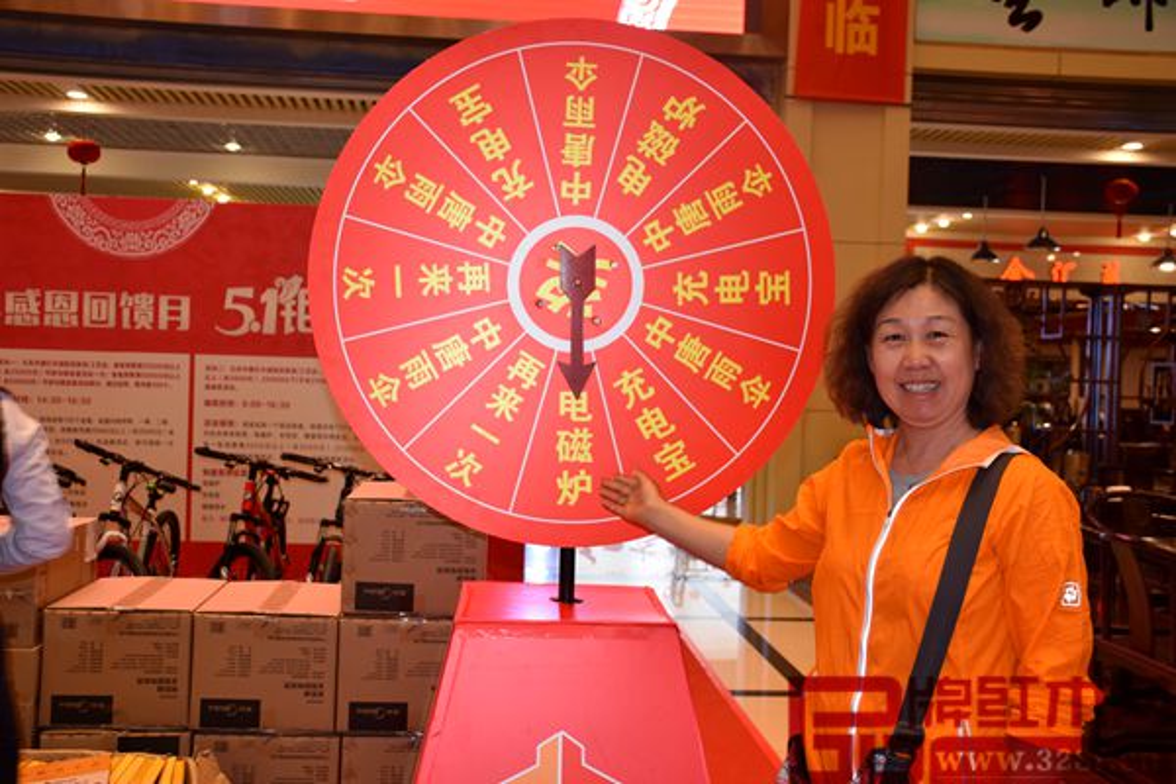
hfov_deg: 53.1
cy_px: 392
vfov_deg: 36.9
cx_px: 588
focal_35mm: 36
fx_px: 1176
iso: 450
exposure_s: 1/60
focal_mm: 24
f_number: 3.8
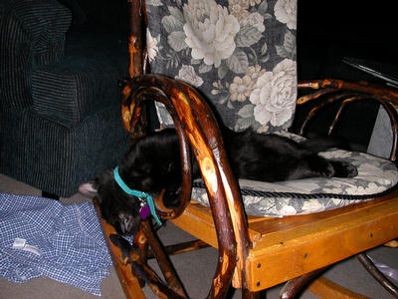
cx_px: 199
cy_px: 150
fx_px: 425
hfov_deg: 50.1
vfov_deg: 38.7
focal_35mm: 37
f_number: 4.5
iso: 100
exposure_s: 1/59.9
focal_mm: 5.6
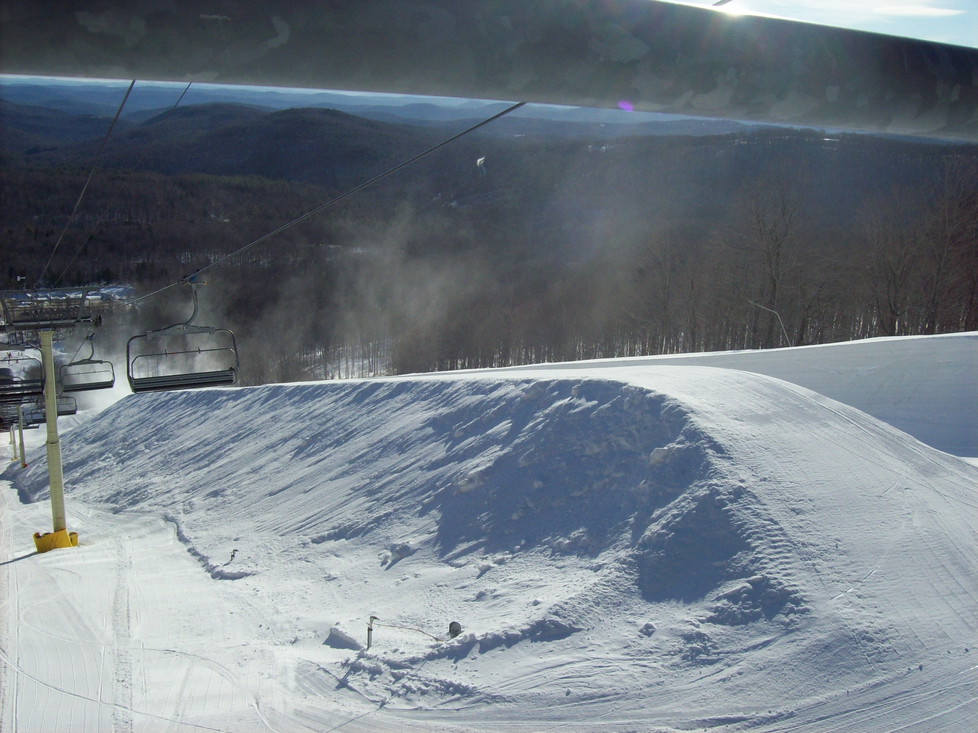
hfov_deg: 51.4
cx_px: 489
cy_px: 366
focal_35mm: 36
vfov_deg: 39.6
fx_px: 1017
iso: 80
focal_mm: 6
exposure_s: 1/1033
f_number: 4.8
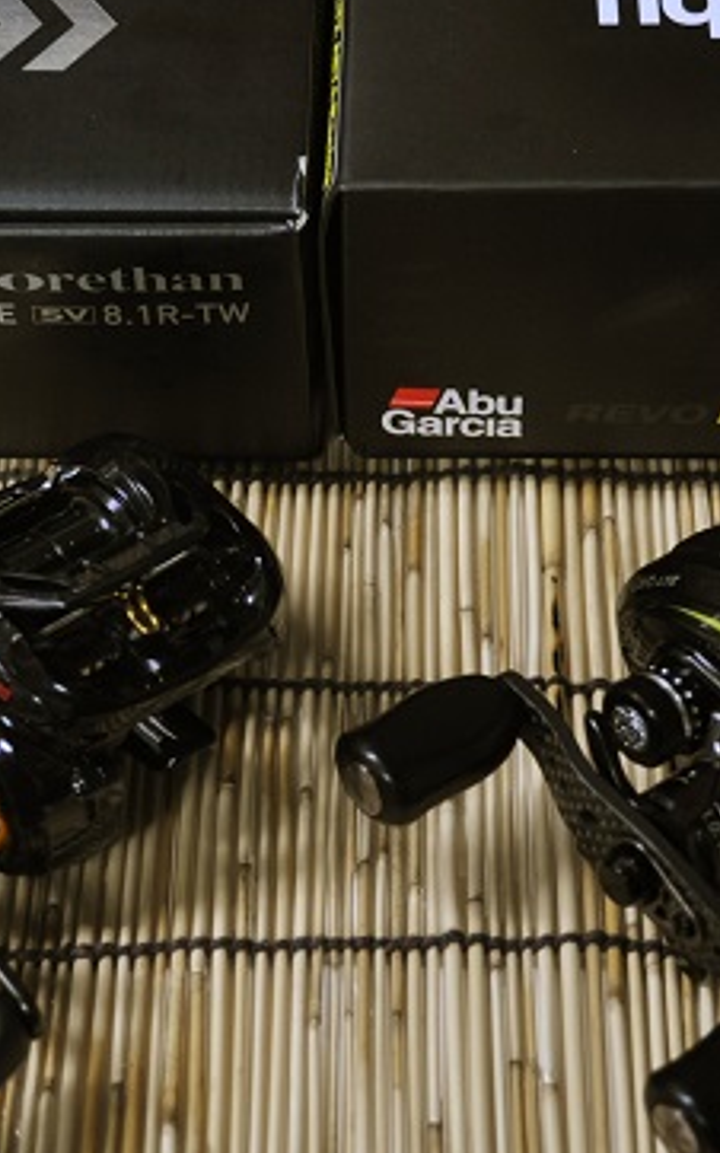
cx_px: 344
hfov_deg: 15.0
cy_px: 561
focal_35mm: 87
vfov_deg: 23.8
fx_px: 2734
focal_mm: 32
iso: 800
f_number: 4.8
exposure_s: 1/40
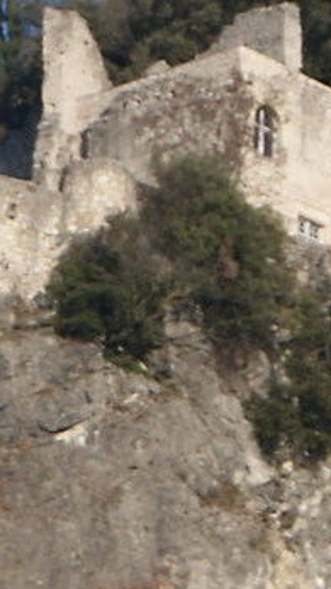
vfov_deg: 2.8
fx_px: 11883
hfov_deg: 1.6
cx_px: -436
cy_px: 290
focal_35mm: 761
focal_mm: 70
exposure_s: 1/160
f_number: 10
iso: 100
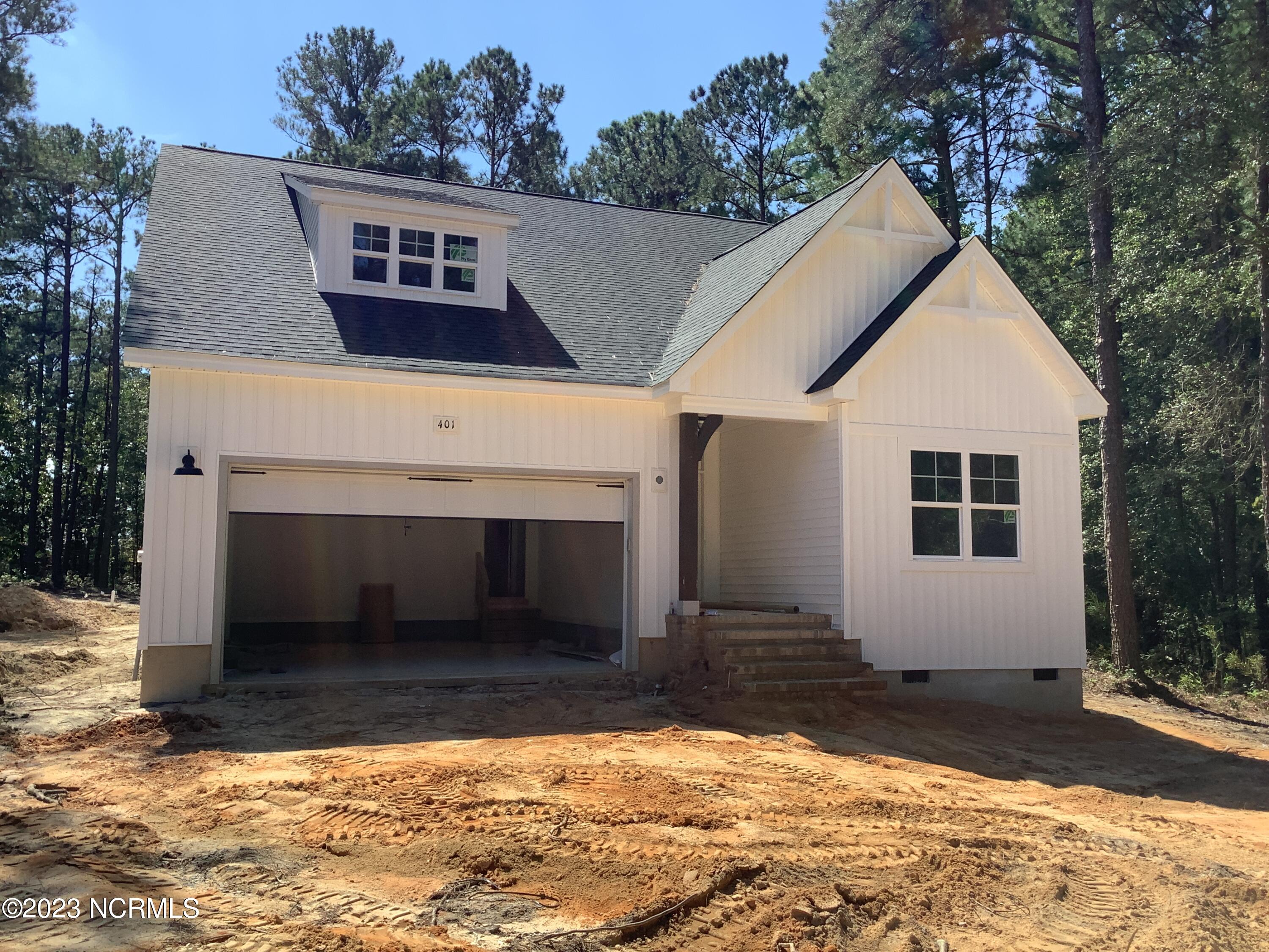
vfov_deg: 45.4
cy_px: 476
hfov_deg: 58.4
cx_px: 634
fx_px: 1136
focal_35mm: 31
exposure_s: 1/970
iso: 25
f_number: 2.4
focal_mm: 3.3
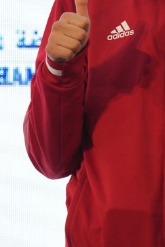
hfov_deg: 1.4
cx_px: 191
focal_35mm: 961
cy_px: 119
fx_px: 6606
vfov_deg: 2.1
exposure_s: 1/250
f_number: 2.8
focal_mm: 200
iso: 400
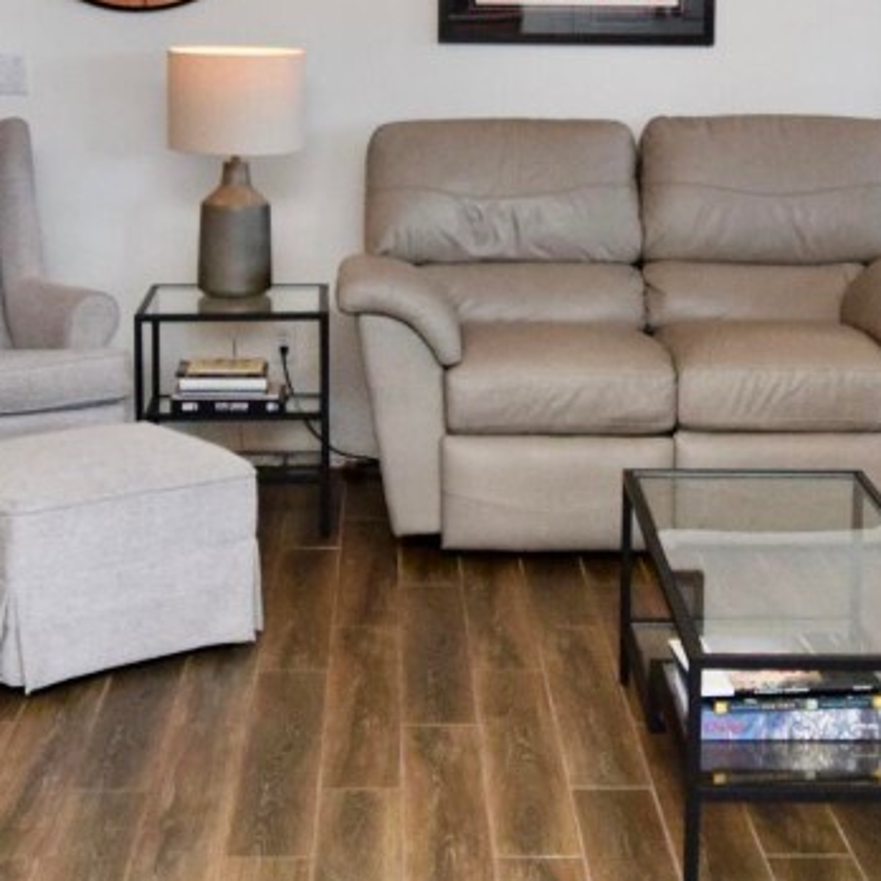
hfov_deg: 26.1
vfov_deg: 24.7
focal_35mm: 66
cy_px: -38
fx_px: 1900
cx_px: 397
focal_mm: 10
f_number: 5
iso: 800
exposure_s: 1/100
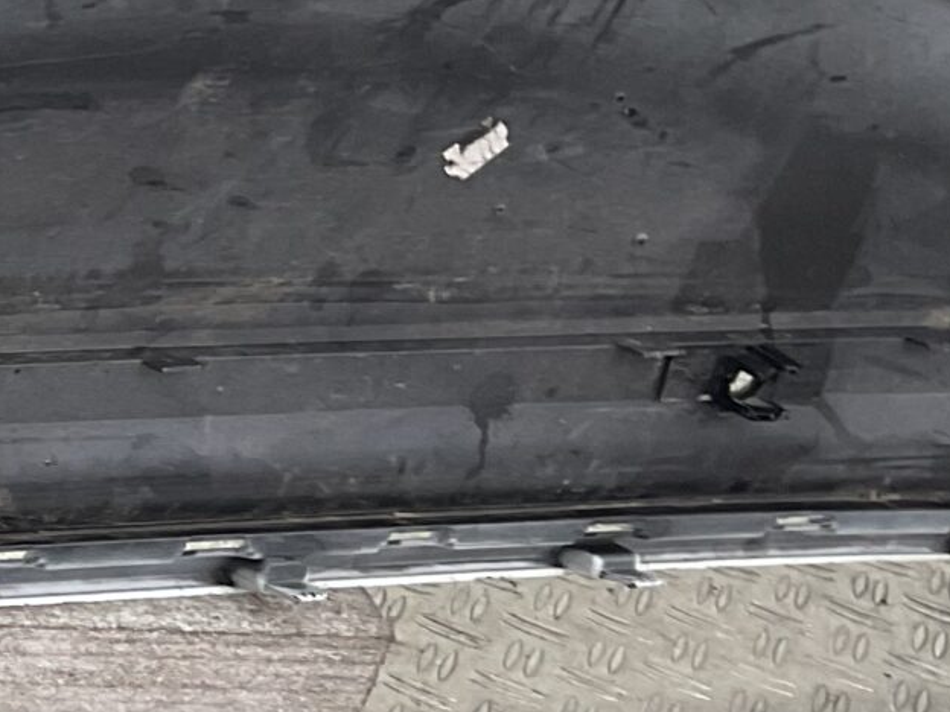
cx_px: -953
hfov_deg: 14.0
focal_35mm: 119
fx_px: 3266
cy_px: 361
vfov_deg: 12.5
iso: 32
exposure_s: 1/100
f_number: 1.8
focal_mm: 3
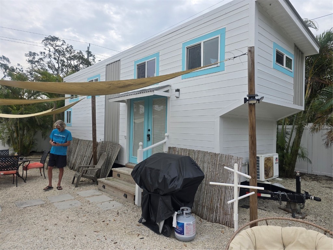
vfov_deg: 58.9
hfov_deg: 73.9
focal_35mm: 23
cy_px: 125
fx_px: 221
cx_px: 166
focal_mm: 6.3
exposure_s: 1/389
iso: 12
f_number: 1.7
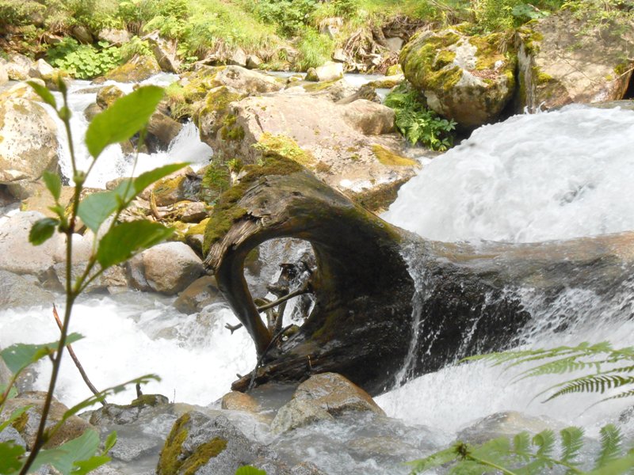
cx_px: 317
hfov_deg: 34.3
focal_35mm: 56
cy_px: 238
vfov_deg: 26.1
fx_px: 1026
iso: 250
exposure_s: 1/250
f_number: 5.2
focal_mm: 10
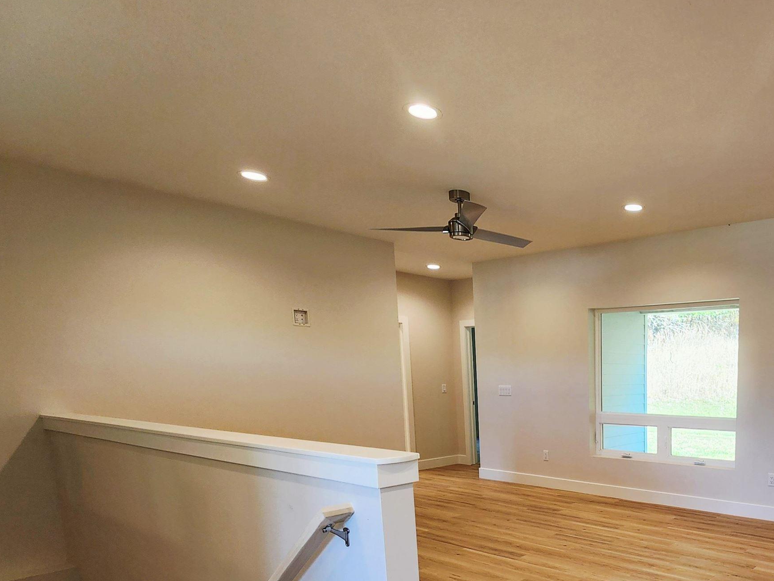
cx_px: 640
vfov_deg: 55.0
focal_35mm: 23
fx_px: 514
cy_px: 461
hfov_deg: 65.8
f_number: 2.2
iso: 64
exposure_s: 1/60.2
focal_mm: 2.2
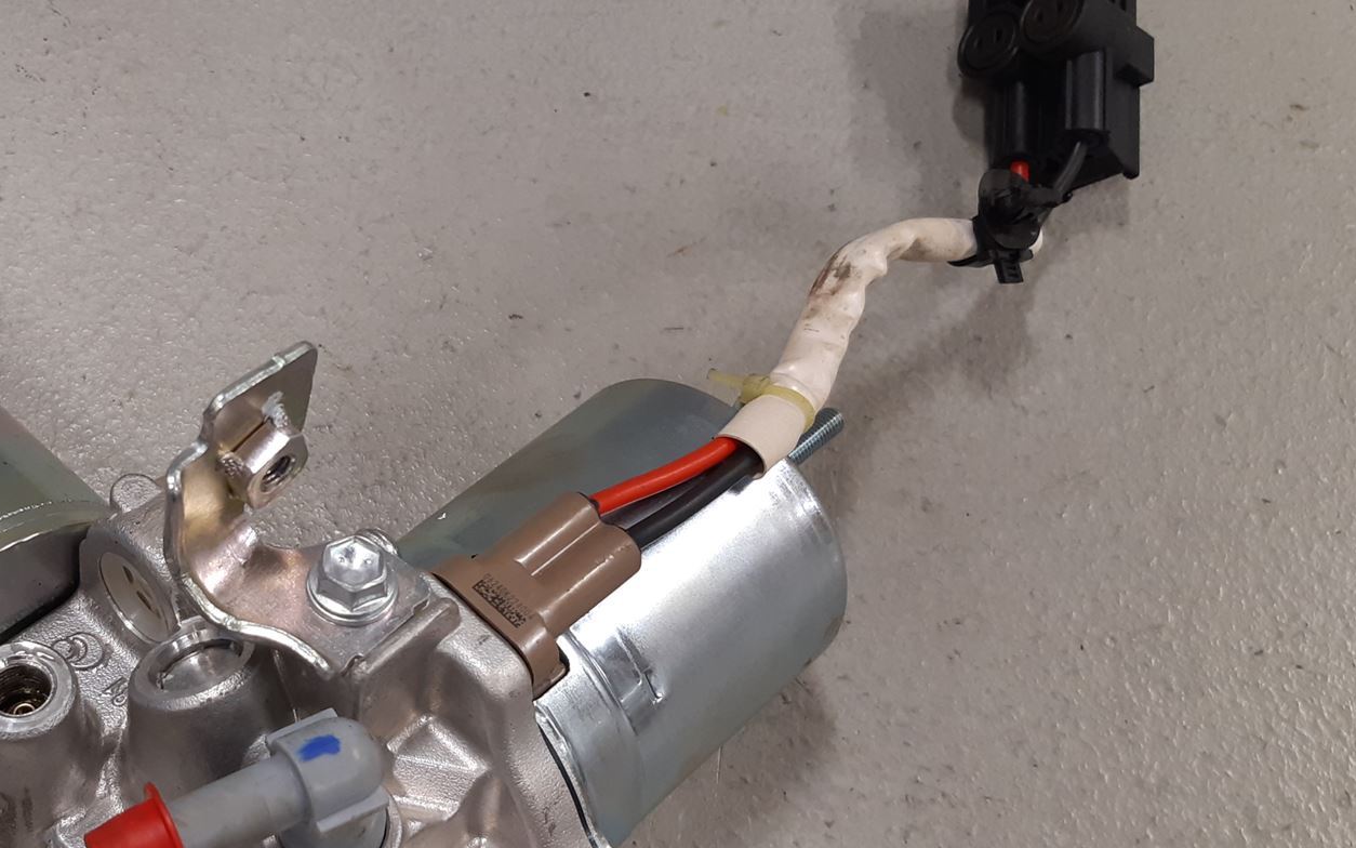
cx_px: 346
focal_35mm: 45
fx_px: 1663
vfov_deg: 28.5
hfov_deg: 43.0
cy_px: 519
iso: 100
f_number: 1.7
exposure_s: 1/50
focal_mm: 3.93
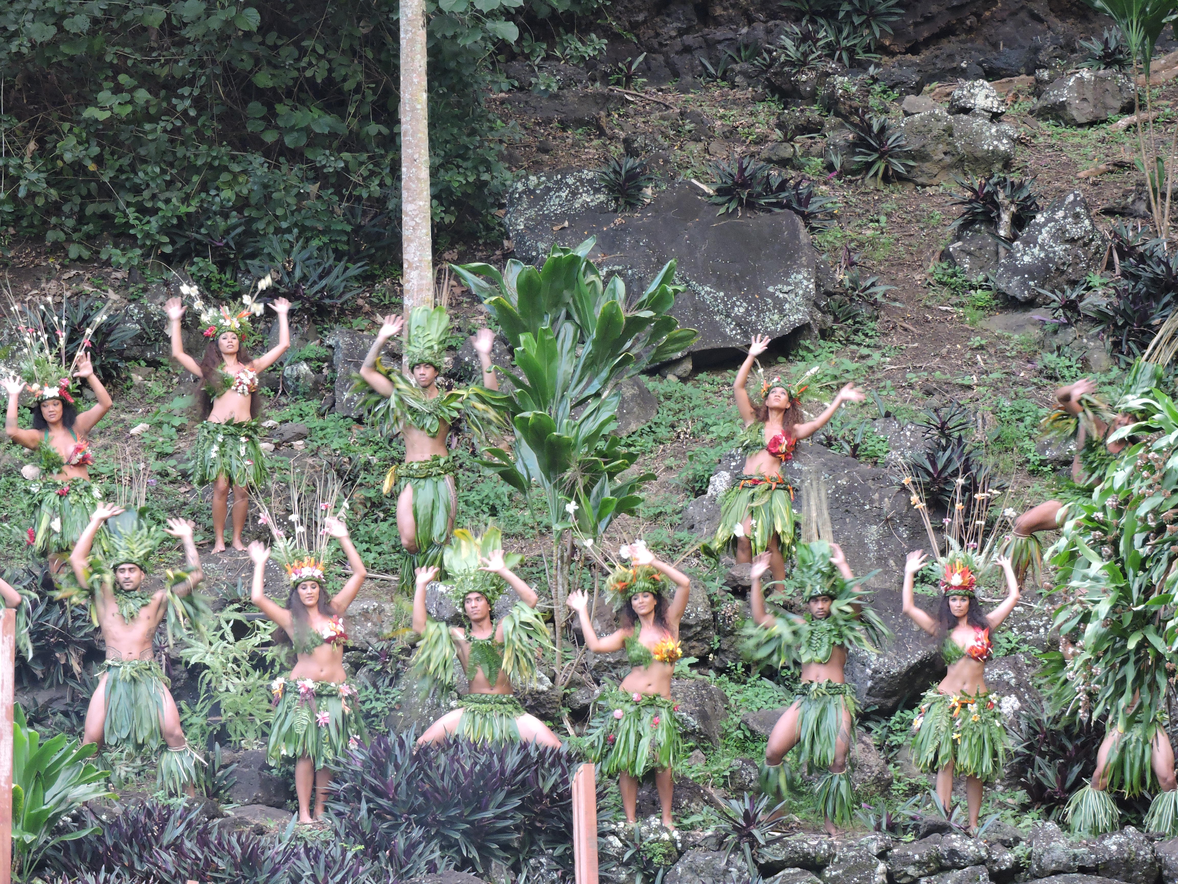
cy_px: 442
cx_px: 589
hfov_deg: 7.9
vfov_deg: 5.9
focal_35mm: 250
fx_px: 8508
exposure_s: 1/40
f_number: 5.5
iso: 400
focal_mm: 44.8
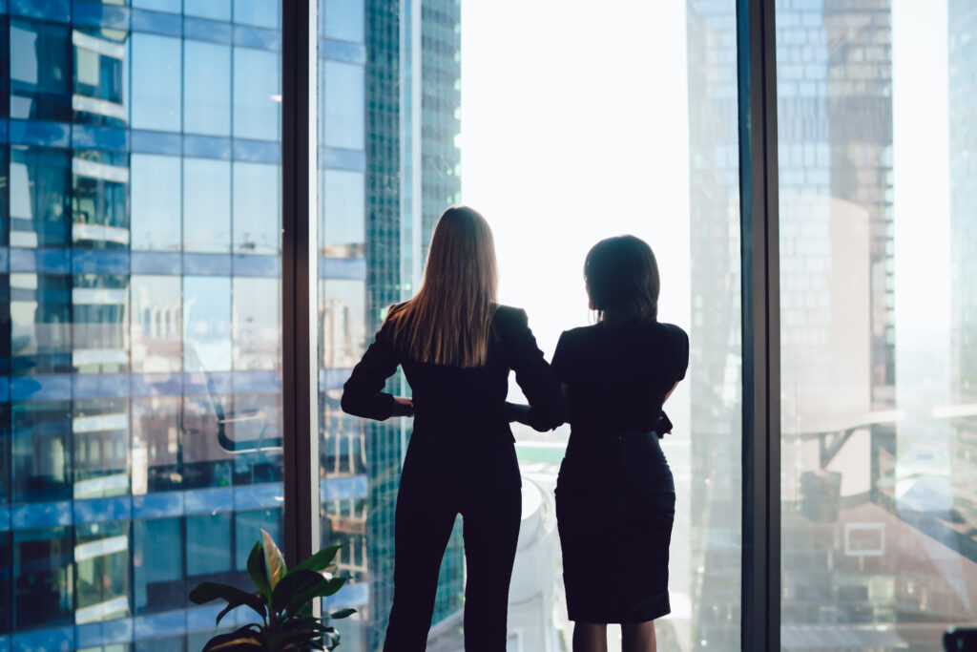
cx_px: 488
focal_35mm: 35
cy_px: 326
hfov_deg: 54.4
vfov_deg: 37.9
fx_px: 950
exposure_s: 1/200
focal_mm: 35
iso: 160
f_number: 2
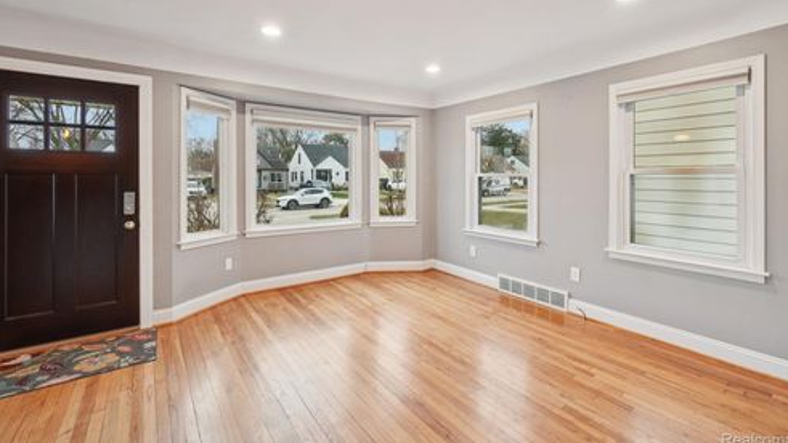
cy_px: 184
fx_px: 334
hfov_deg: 99.4
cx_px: 398
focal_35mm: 16
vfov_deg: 66.6
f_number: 8
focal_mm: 10
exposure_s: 1/15
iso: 400
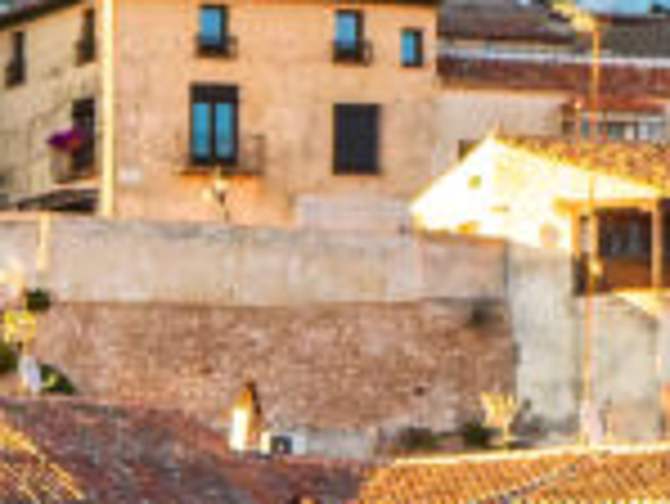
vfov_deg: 5.7
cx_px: -1583
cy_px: 644
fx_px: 5056
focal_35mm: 261
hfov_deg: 6.6
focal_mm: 19
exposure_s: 1/1000
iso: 200
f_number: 2.8
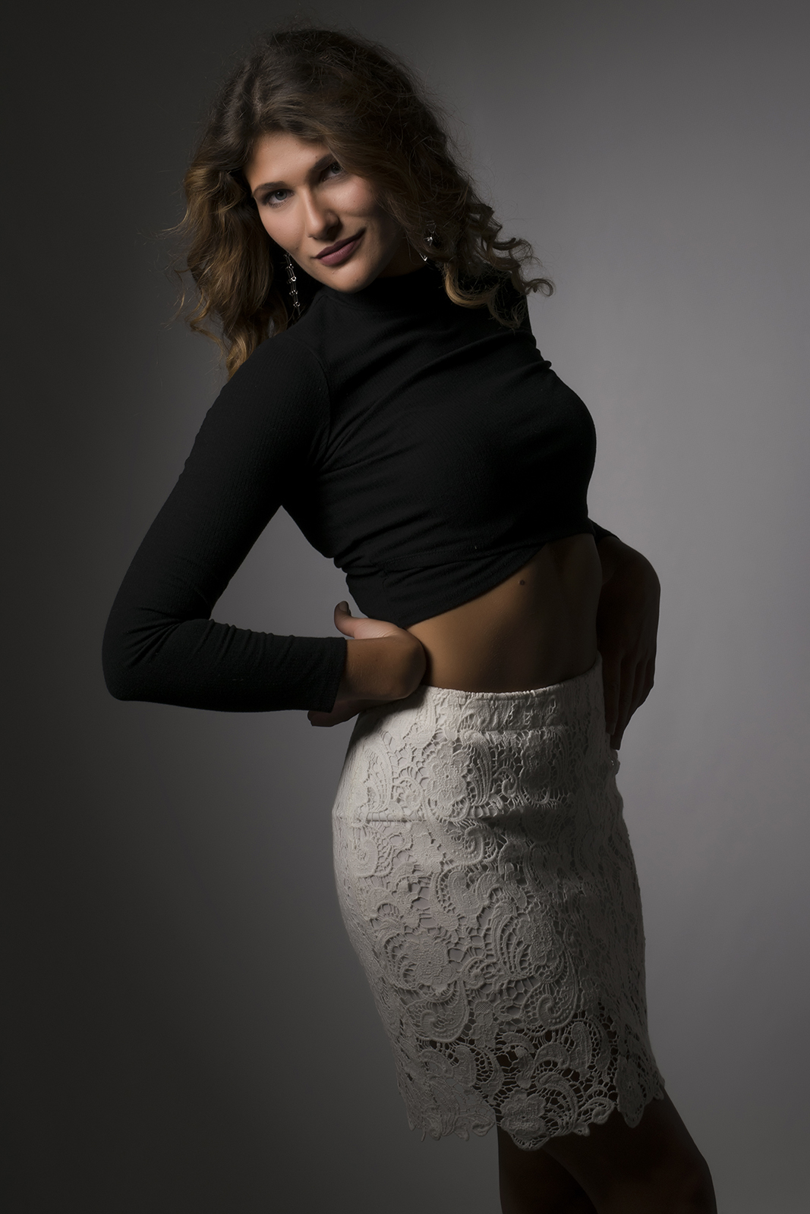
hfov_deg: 22.6
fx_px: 2024
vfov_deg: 33.4
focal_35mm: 60
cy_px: 607
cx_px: 405
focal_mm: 40
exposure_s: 1/100
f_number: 16
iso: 100
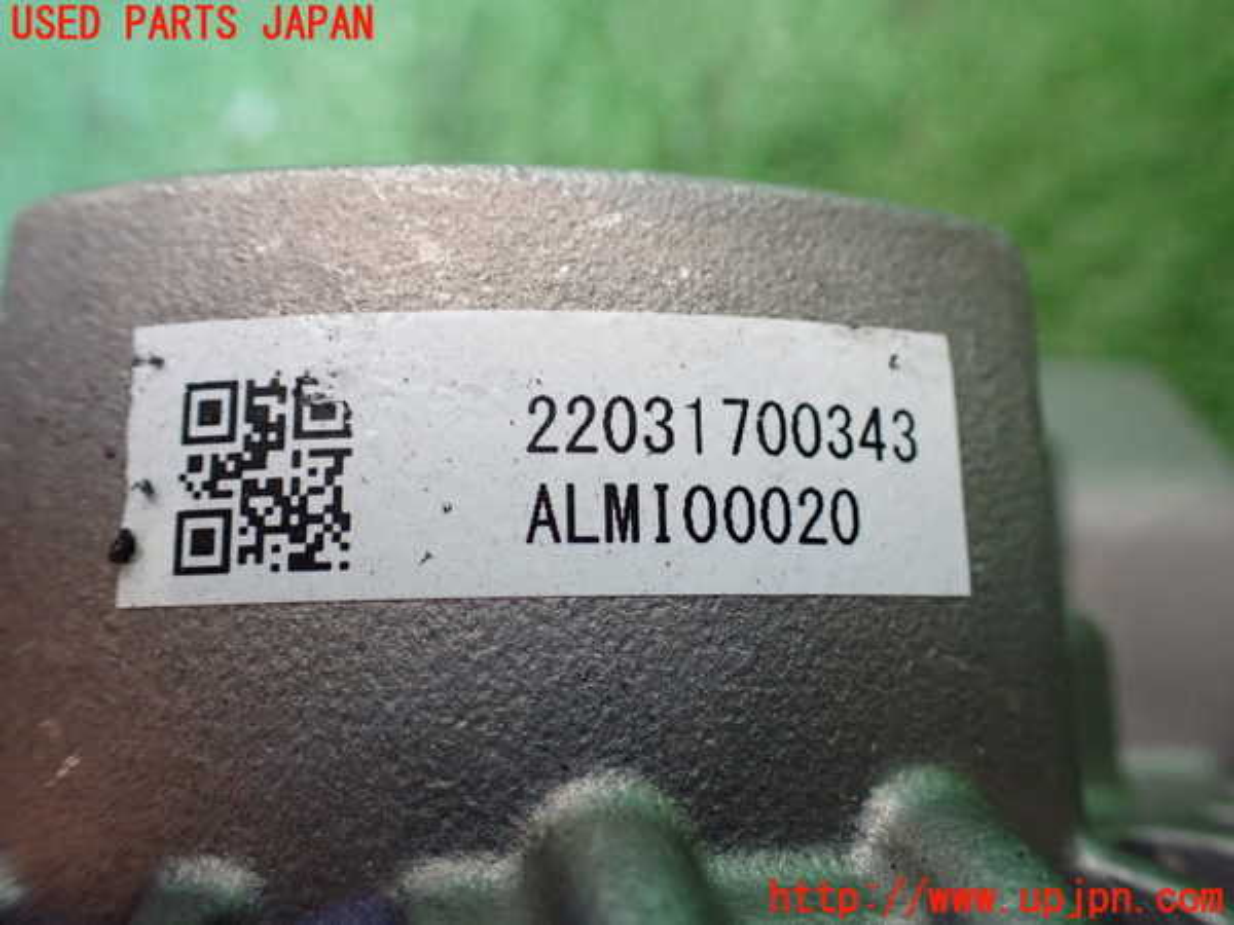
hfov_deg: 60.0
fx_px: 1069
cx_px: 617
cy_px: 462
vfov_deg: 46.8
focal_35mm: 30
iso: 800
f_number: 2.3
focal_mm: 5.4
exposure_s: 1/60
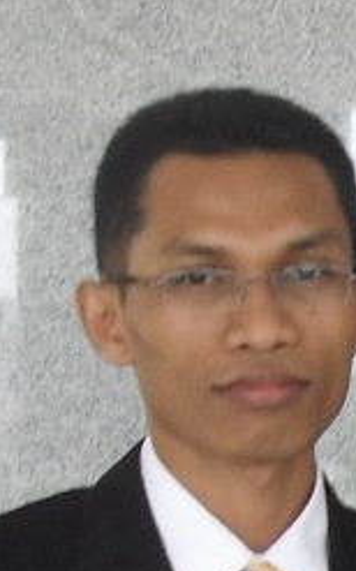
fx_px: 840
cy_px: 407
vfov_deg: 36.9
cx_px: 228
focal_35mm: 54
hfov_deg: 23.9
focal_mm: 6.3
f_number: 3.2
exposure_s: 1/45
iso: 100
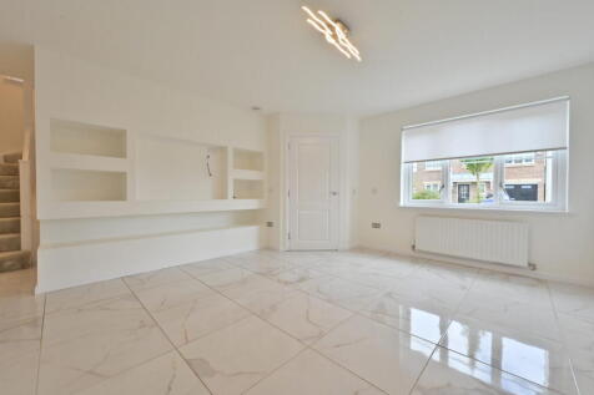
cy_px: 198
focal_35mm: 14
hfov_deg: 104.3
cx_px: 297
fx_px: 231
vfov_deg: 81.2
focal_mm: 14
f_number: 13
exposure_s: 1/125
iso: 2500
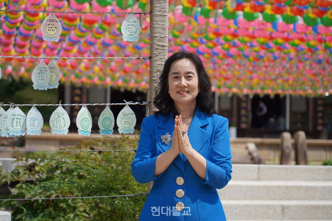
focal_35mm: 81
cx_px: 166
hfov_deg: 25.1
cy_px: 110
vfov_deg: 16.8
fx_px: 747
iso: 100
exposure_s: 1/800
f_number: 4.5
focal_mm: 81
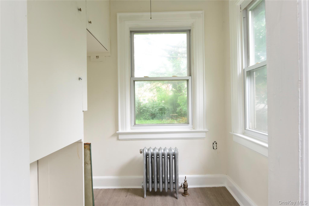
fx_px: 172
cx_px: 154
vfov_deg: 61.9
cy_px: 103
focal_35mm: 20
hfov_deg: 84.0
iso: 200
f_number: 16
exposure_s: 1.6
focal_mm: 20
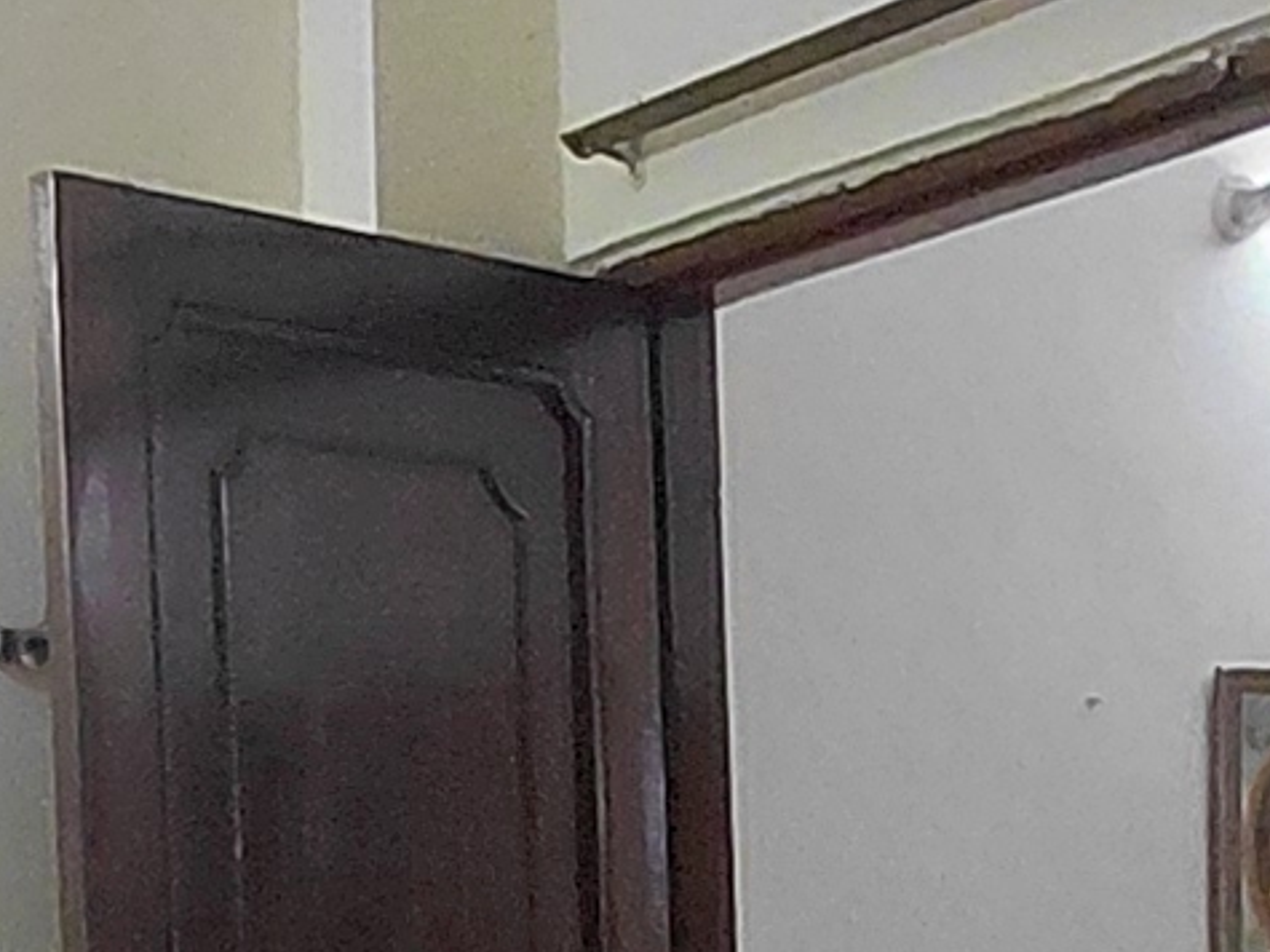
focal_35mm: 110
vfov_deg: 12.8
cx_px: -275
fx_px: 4035
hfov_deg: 17.1
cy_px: 1412
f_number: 2.2
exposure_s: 1/50
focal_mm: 1.64
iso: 200
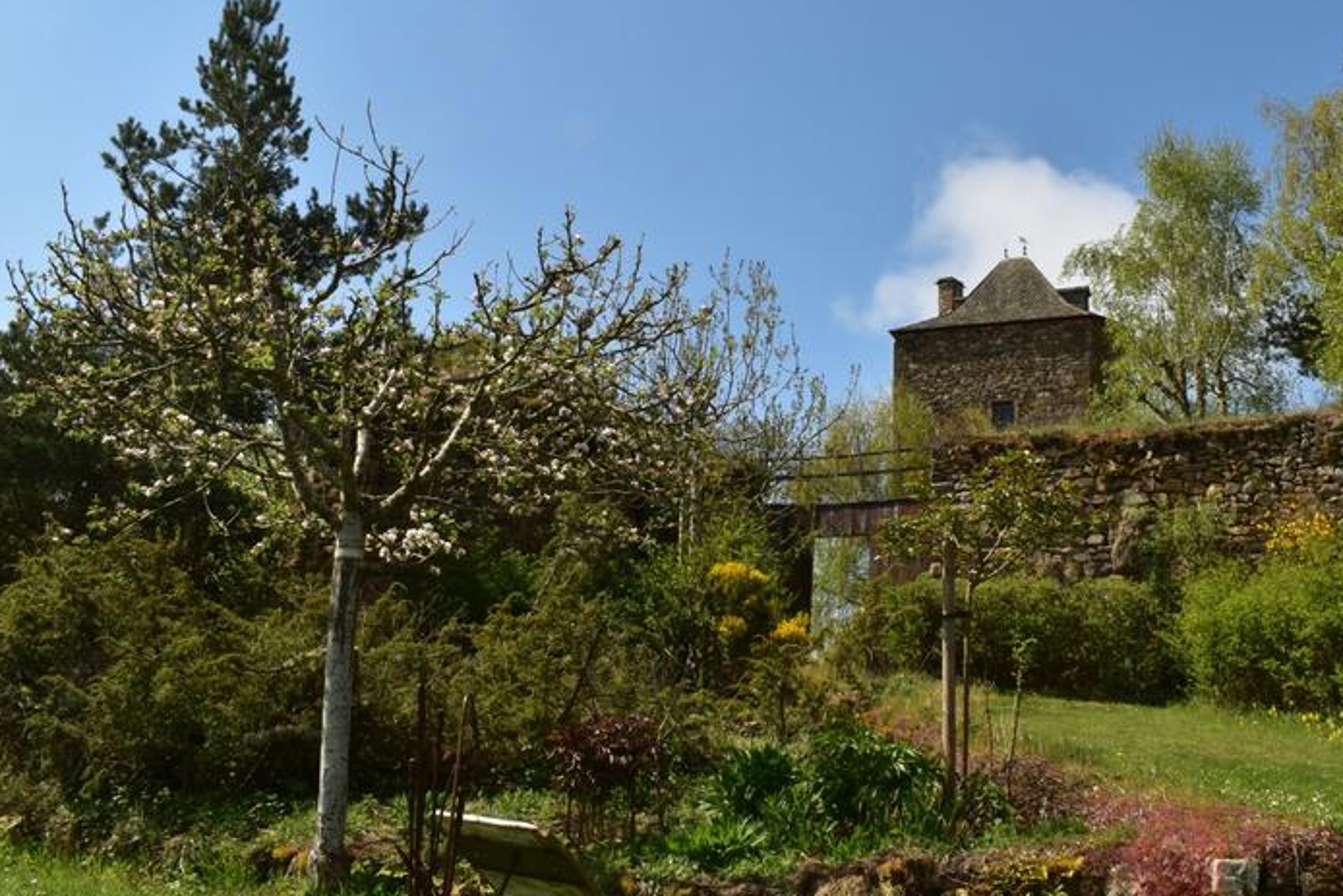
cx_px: 801
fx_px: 1306
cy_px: 391
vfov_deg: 37.8
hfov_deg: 54.1
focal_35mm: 35
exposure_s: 1/100
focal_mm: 18
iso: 250
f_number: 22
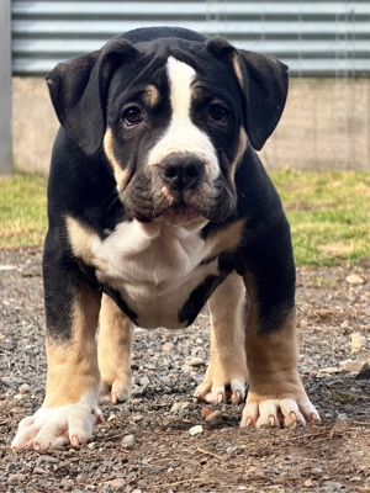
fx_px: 1425
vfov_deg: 19.6
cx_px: 185
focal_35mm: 100
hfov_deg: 14.8
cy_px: 246
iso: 50
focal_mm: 16.89
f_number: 2.8
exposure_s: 1/348
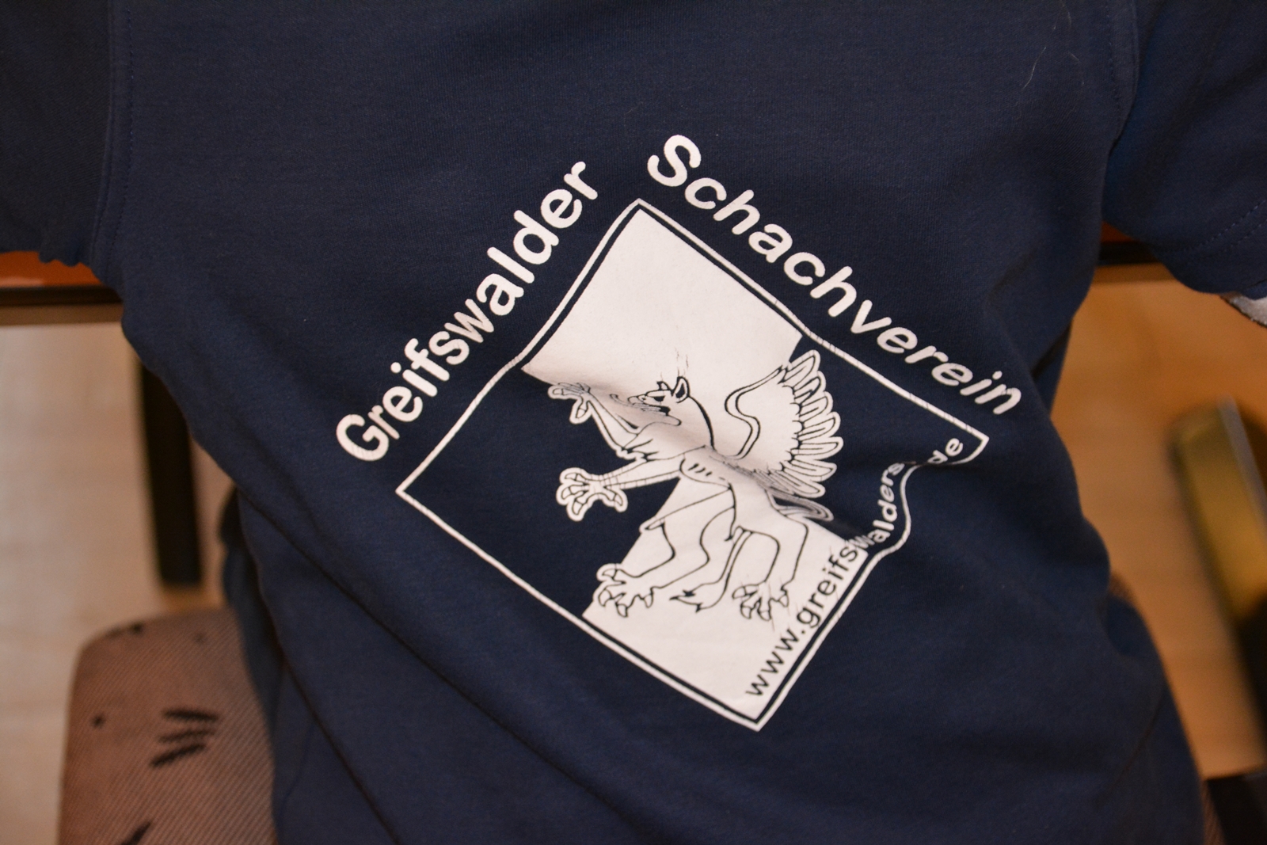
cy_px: 422
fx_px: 3273
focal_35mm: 93
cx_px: 634
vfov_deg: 14.7
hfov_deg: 21.9
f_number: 5
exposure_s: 1/60
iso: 2000
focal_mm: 62
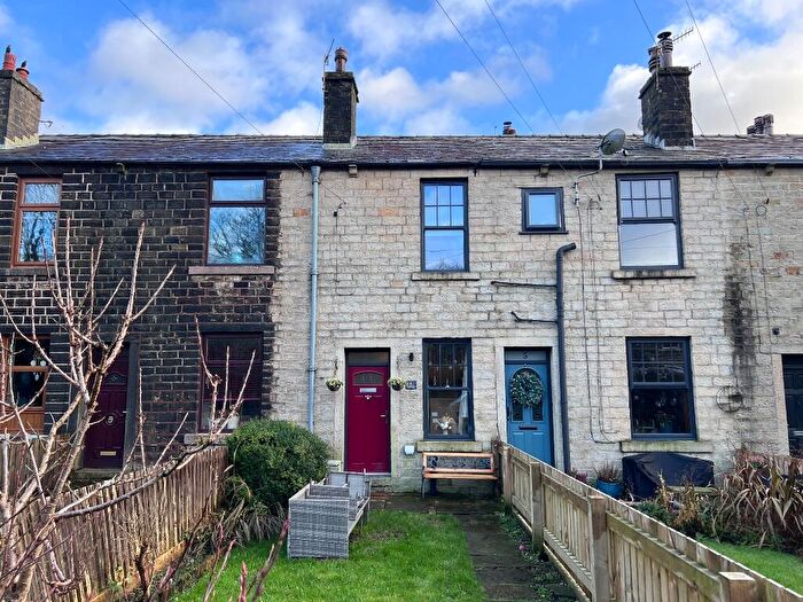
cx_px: 402
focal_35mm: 26
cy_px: 301
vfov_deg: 53.1
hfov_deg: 67.3
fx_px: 603
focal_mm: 5.7
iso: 50
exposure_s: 1/421
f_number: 1.5
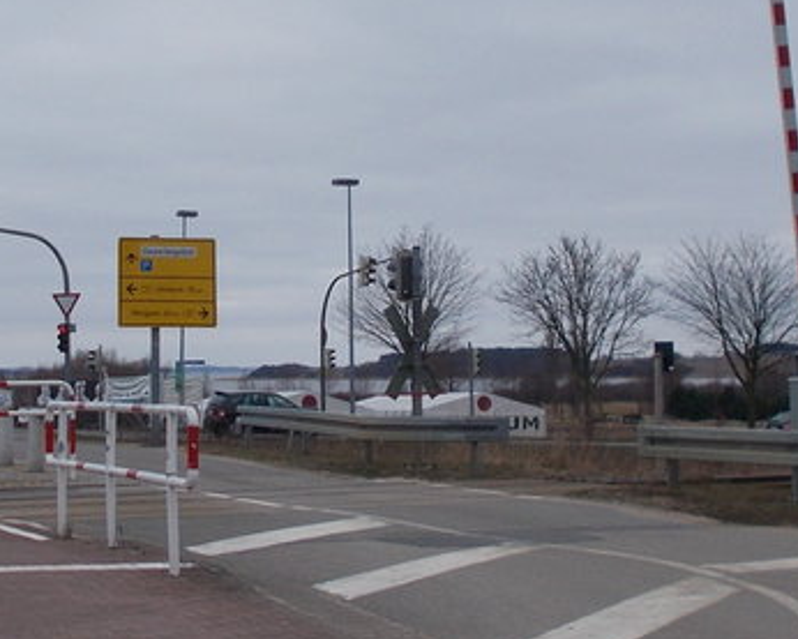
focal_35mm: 88
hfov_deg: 21.7
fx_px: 2079
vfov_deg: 17.4
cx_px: 293
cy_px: 215
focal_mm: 4.6
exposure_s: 1/160
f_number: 8
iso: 80
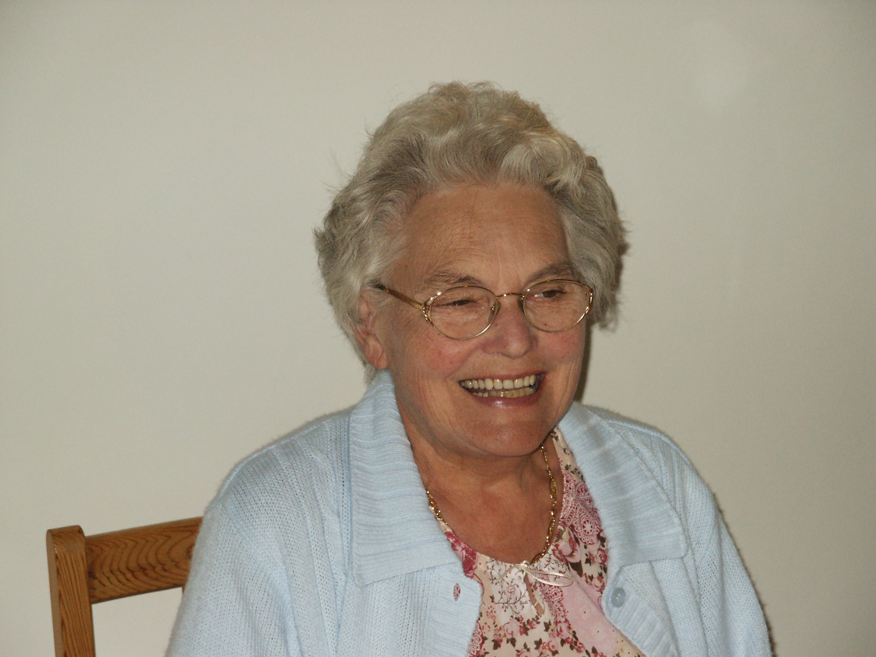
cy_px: 328
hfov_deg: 17.1
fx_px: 2910
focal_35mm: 115
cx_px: 438
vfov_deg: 12.9
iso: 200
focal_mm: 23.5
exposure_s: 1/90
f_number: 3.6
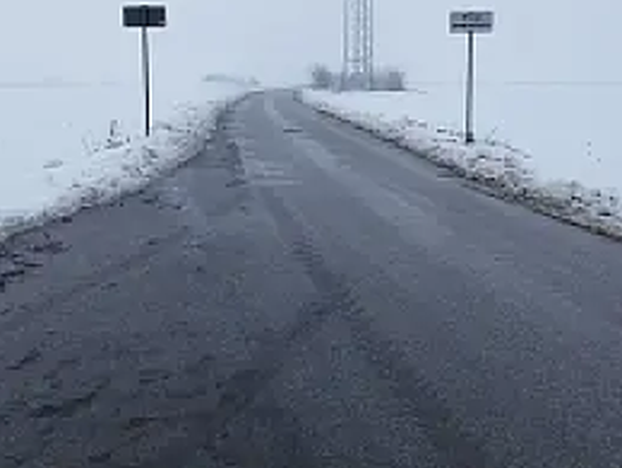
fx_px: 666
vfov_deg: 38.2
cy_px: 144
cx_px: 283
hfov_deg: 50.0
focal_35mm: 37
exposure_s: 1/469
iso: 50
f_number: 1.89
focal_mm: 5.89
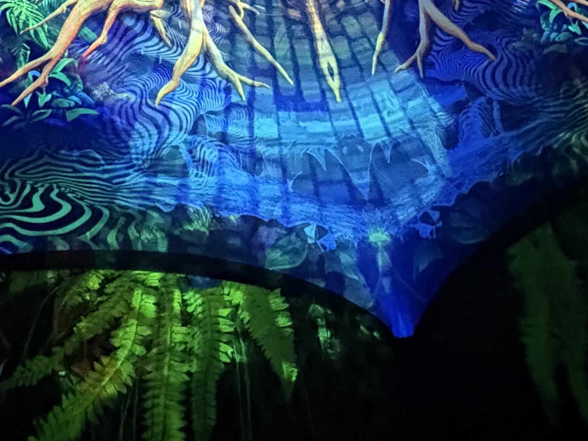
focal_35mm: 47
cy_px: -226
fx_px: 798
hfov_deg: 40.0
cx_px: 198
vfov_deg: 24.1
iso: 1250
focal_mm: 2.22
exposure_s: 1/29
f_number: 2.2
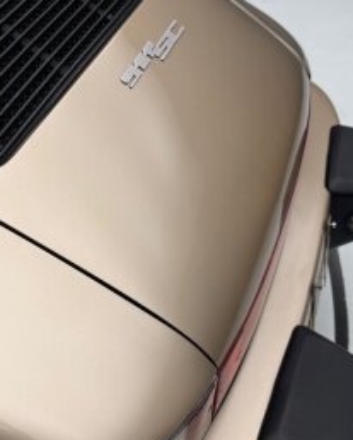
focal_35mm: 58
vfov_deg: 32.4
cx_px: 70
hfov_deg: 25.8
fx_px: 756
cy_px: 218
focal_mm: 6.76
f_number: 1.78
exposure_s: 1/121
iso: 100
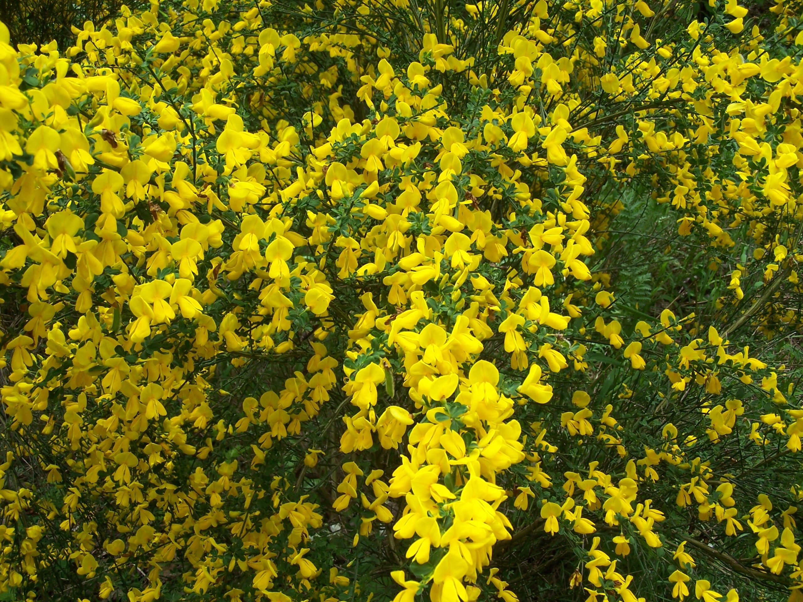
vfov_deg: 30.3
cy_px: 301
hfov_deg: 39.7
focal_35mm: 48
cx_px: 402
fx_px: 1113
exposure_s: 1/350
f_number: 3
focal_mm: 8
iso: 80
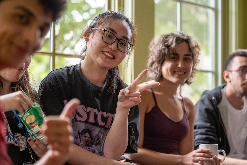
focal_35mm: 85
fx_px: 583
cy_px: 82
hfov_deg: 23.9
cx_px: 124
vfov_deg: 16.1
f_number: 2.8
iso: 800
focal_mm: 85
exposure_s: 1/250
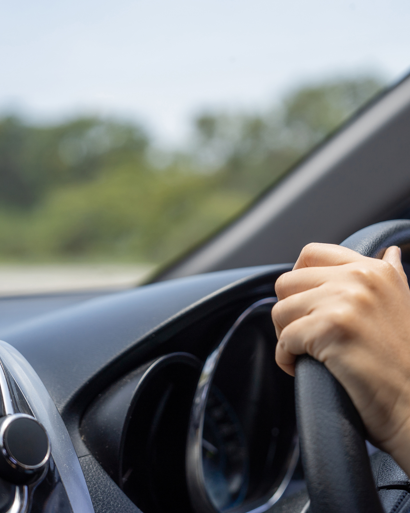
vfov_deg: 27.1
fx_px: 1062
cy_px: 254
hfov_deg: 21.7
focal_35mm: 70
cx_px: 302
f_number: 2.8
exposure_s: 1/500
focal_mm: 49
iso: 100
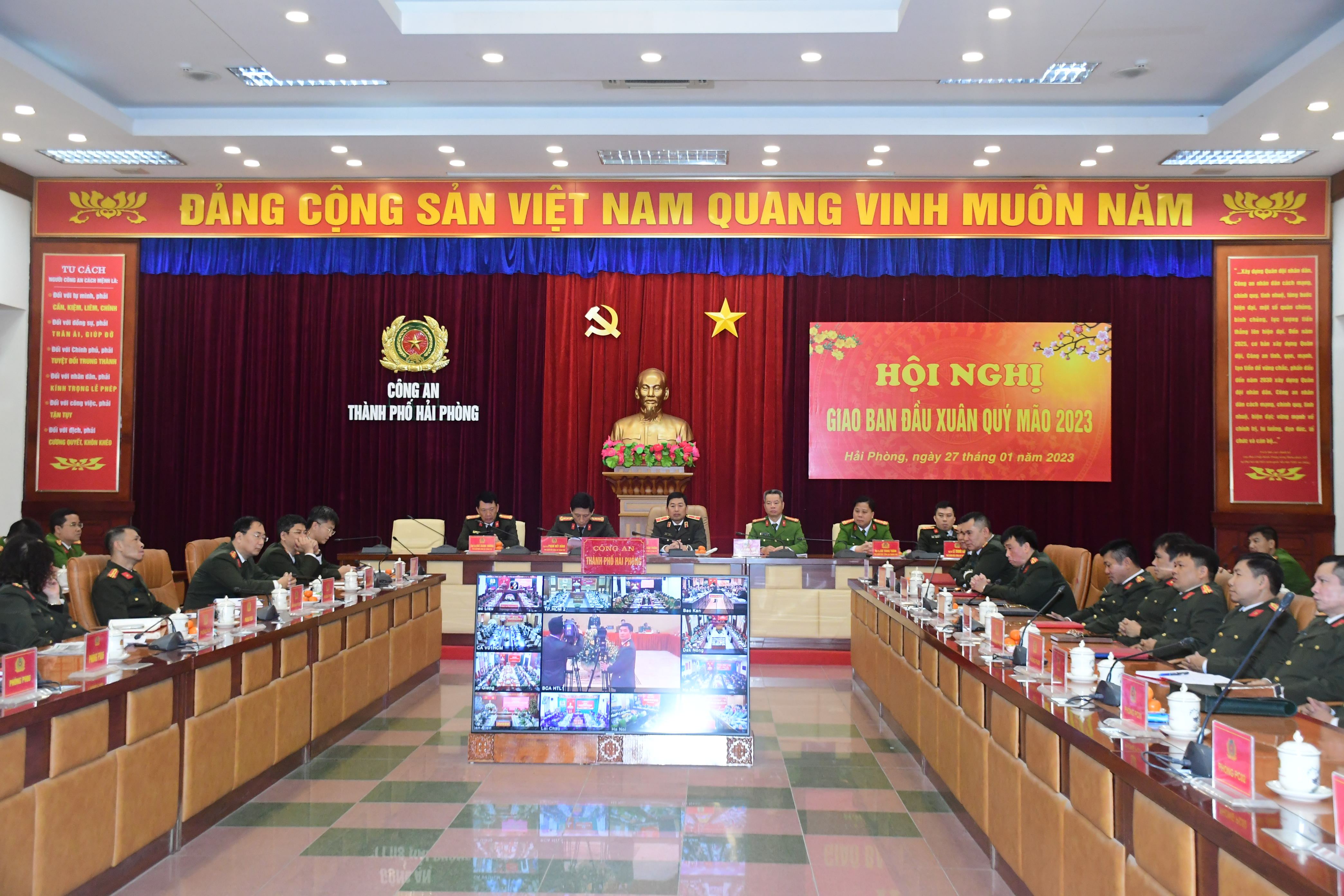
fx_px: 1512
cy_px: 448
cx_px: 672
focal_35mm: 40
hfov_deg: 47.9
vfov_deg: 33.0
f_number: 4
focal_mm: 27
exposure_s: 1/200
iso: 2500
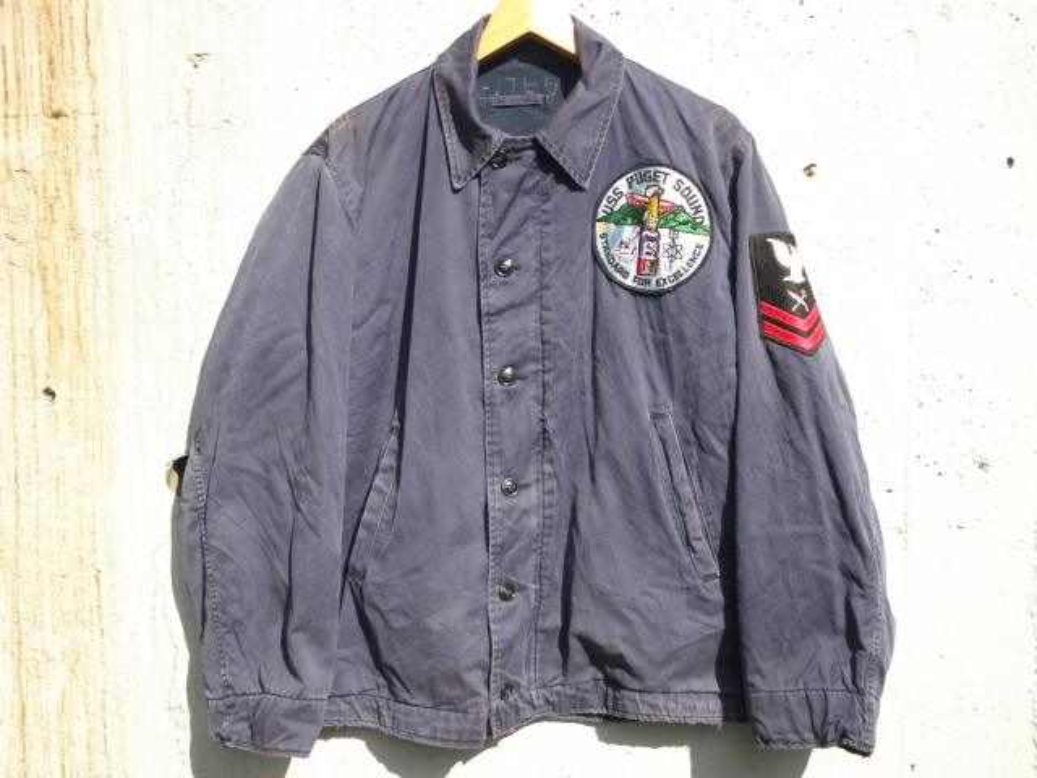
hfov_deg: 45.8
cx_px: 518
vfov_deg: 35.1
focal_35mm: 41
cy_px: 389
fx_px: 1228
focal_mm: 7.5
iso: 400
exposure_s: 1/400
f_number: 7.6
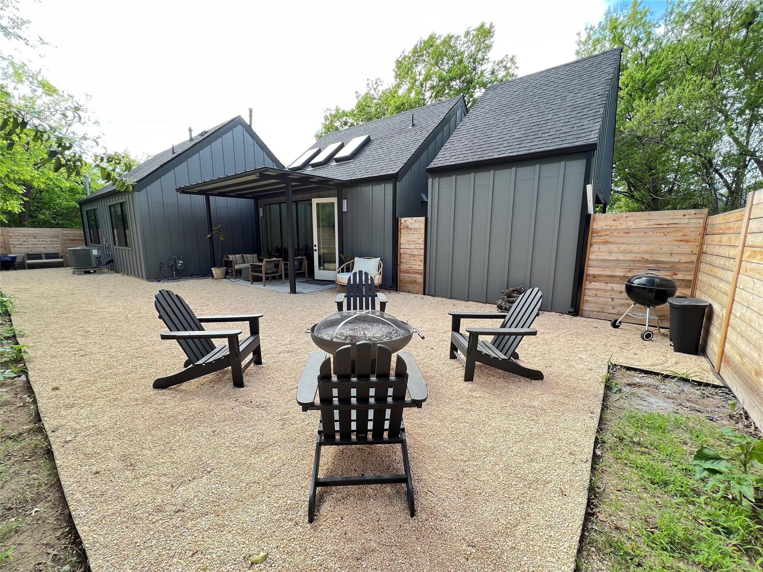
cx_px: 382
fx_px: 287
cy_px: 286
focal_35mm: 13
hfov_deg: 106.2
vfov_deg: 89.9
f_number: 1.8
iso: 32
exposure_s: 1/227
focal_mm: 1.57
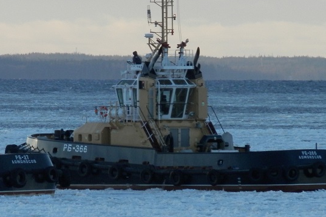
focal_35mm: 1038
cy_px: 68
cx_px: 25
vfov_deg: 1.3
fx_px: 9399
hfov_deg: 2.0
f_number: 5.7
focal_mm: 83.2
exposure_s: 1/250
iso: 160
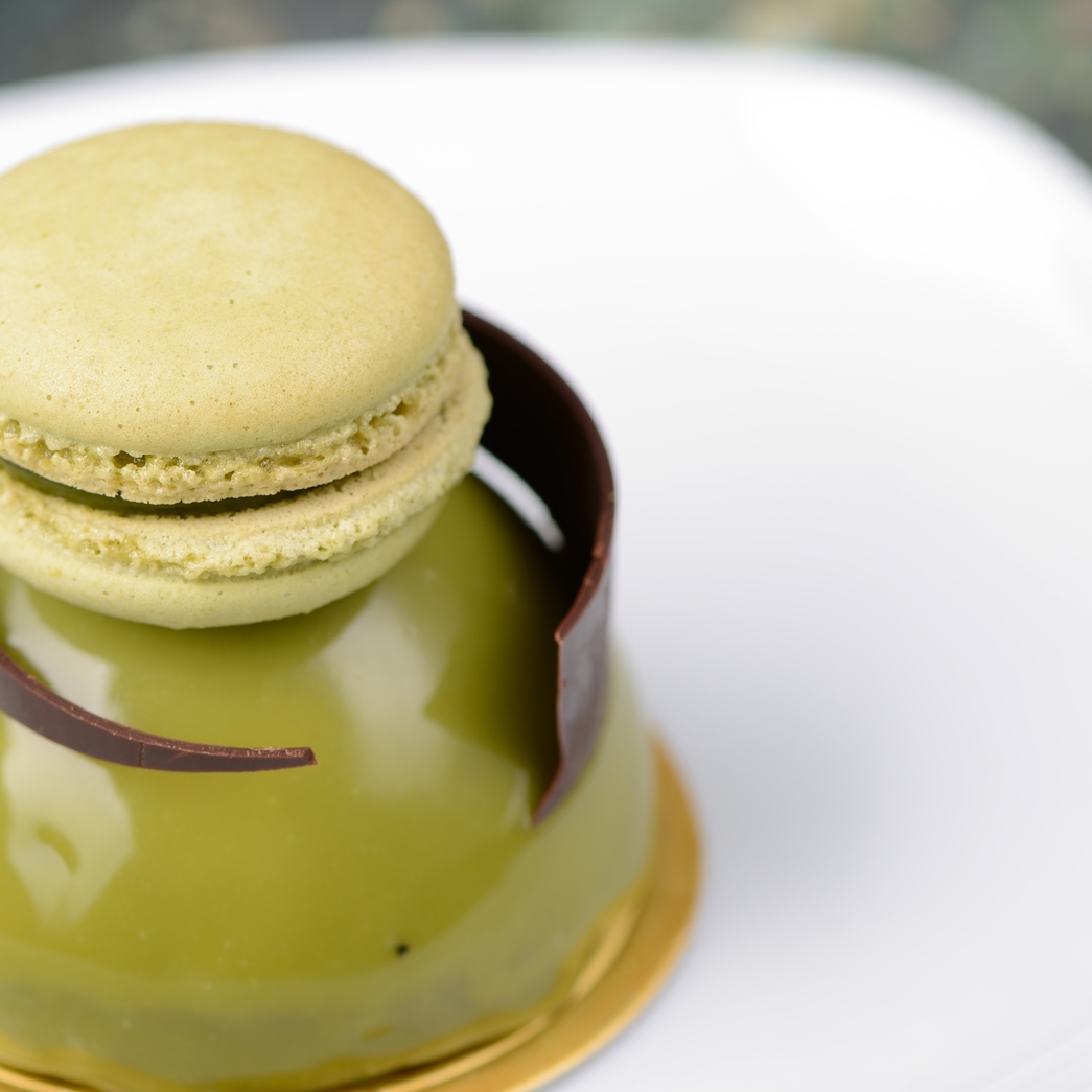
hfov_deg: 9.6
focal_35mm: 181
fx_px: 6460
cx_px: 189
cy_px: 634
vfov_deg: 9.7
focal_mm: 105
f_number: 5.6
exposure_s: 1/200
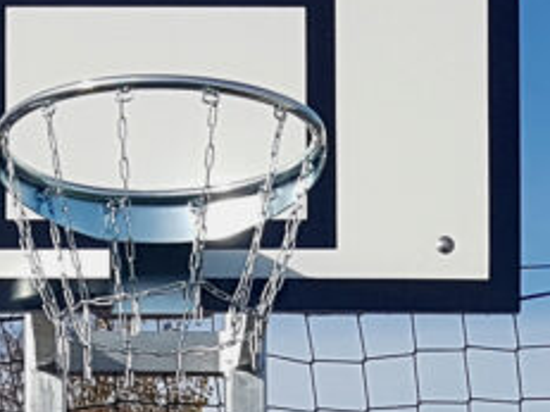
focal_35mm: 45
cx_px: 150
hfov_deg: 41.1
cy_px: 210
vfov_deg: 32.2
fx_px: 715
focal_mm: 4.2
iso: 40
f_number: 1.7
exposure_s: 1/2144
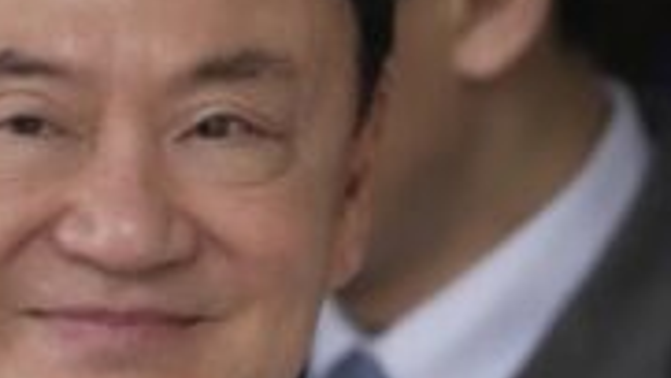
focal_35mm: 1582
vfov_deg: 0.8
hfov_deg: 1.4
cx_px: 671
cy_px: 448
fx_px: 28160
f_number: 5.6
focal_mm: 355
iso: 6400
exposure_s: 1/2000
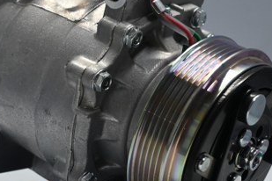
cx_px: 127
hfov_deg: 20.6
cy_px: 74
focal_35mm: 99
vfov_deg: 13.8
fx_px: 748
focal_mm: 34
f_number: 5
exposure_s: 1/50
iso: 500
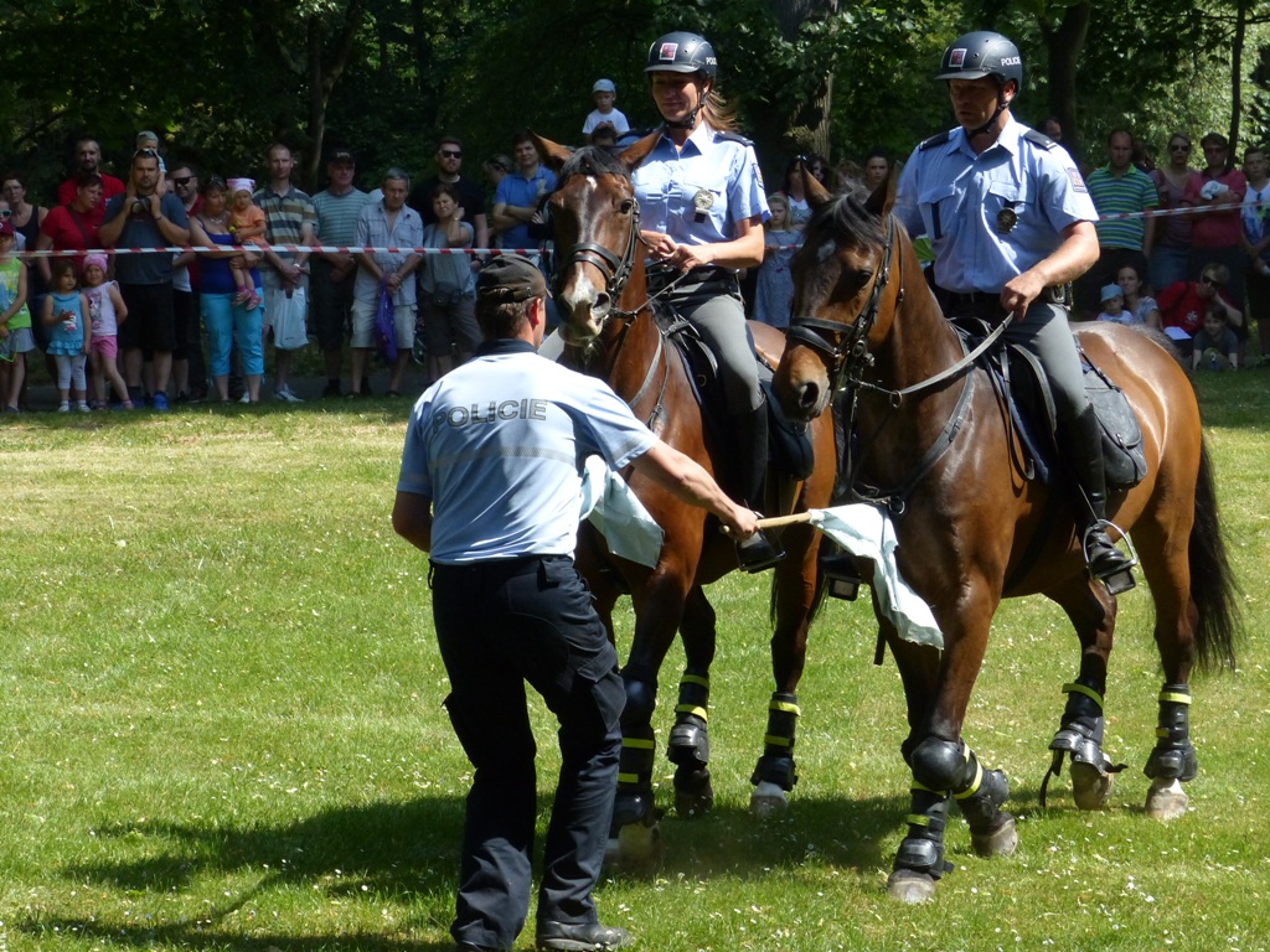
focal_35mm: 142
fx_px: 5210
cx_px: 635
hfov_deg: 13.9
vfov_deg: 10.4
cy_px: 476
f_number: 4.5
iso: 400
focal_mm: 25.6
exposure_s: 1/1300
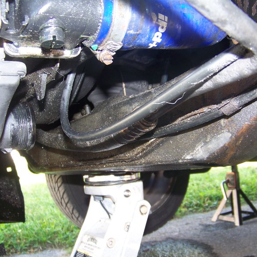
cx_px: 118
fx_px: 361
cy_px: 130
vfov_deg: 39.2
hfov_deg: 39.1
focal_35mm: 43
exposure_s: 1/30
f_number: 2.8
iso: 64
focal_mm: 5.85
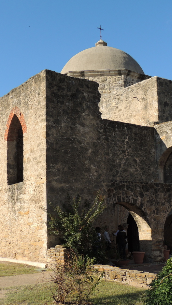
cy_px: 153
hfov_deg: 24.4
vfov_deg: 42.1
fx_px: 397
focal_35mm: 49
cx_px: 82
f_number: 3.2
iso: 100
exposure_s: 1/1000
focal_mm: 5.8
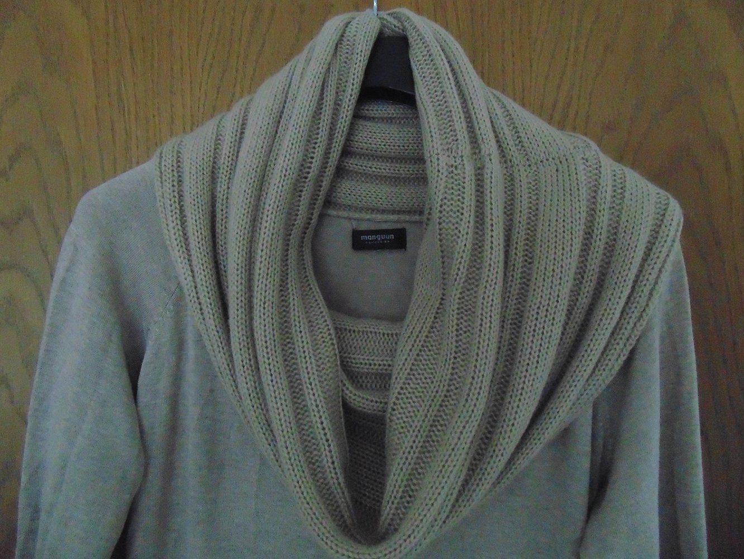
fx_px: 473
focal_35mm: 22
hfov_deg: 76.4
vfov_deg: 61.1
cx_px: 372
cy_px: 280
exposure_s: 1/20
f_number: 3.1
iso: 800
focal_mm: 4
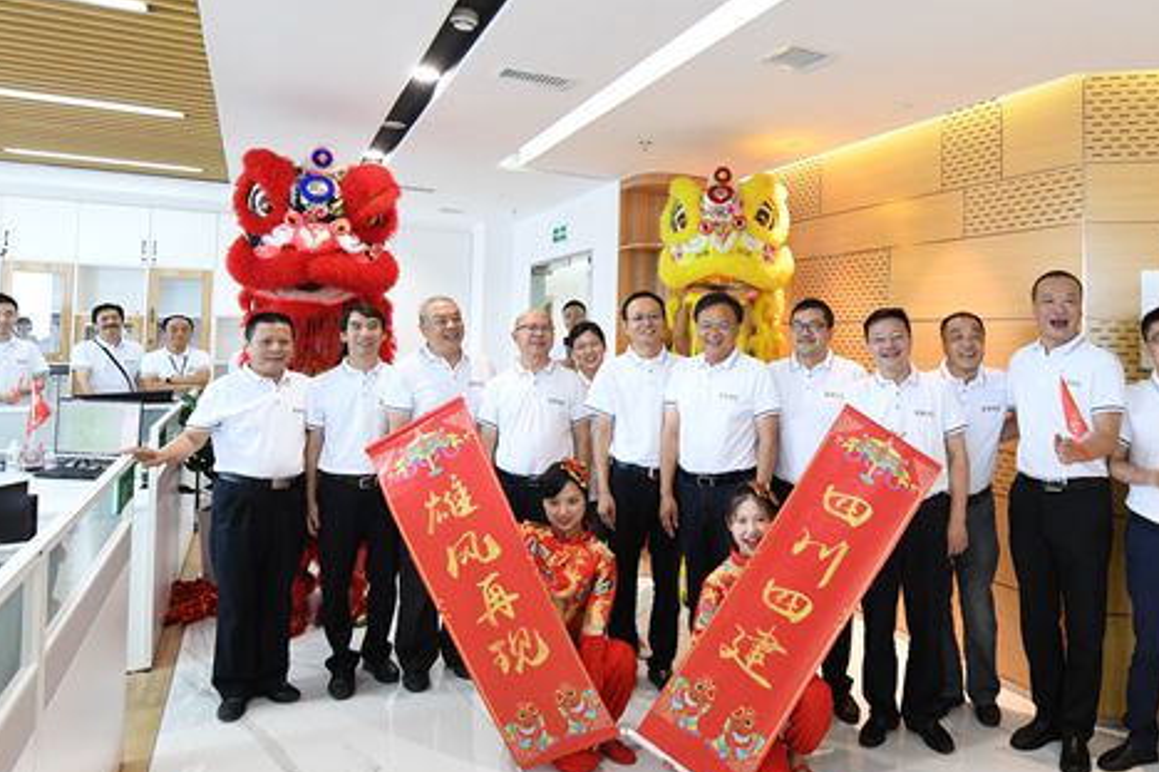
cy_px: 319
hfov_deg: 72.4
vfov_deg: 52.8
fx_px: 772
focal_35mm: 24
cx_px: 735
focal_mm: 14
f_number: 5.6
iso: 1000
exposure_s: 1/30
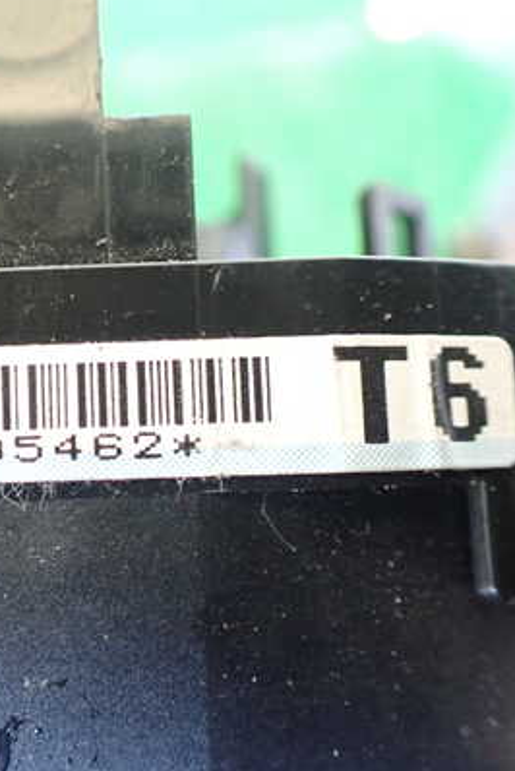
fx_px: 1007
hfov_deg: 27.7
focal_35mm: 47
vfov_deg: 41.9
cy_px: 389
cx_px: 58
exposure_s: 1/30
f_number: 2.3
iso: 800
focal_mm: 5.4
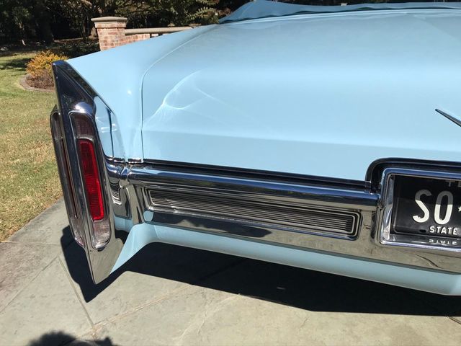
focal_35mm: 28
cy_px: 173
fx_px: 373
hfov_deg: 63.4
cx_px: 230
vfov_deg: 49.7
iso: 20
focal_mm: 3.99
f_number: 1.8
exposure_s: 1/4566
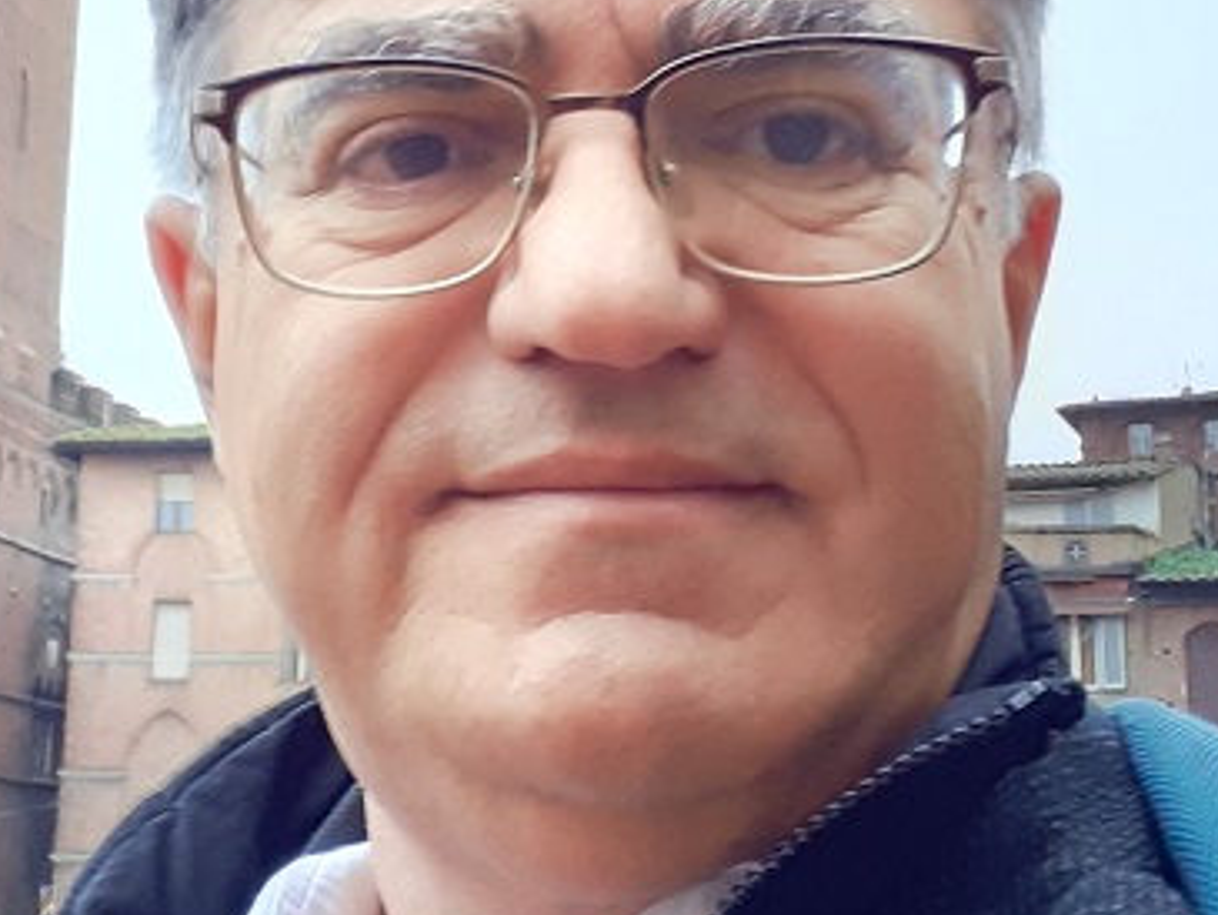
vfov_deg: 21.6
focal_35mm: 68
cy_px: 334
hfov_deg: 27.9
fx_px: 2393
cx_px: 220
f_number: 2
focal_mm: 2.61
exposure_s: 1/50
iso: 125
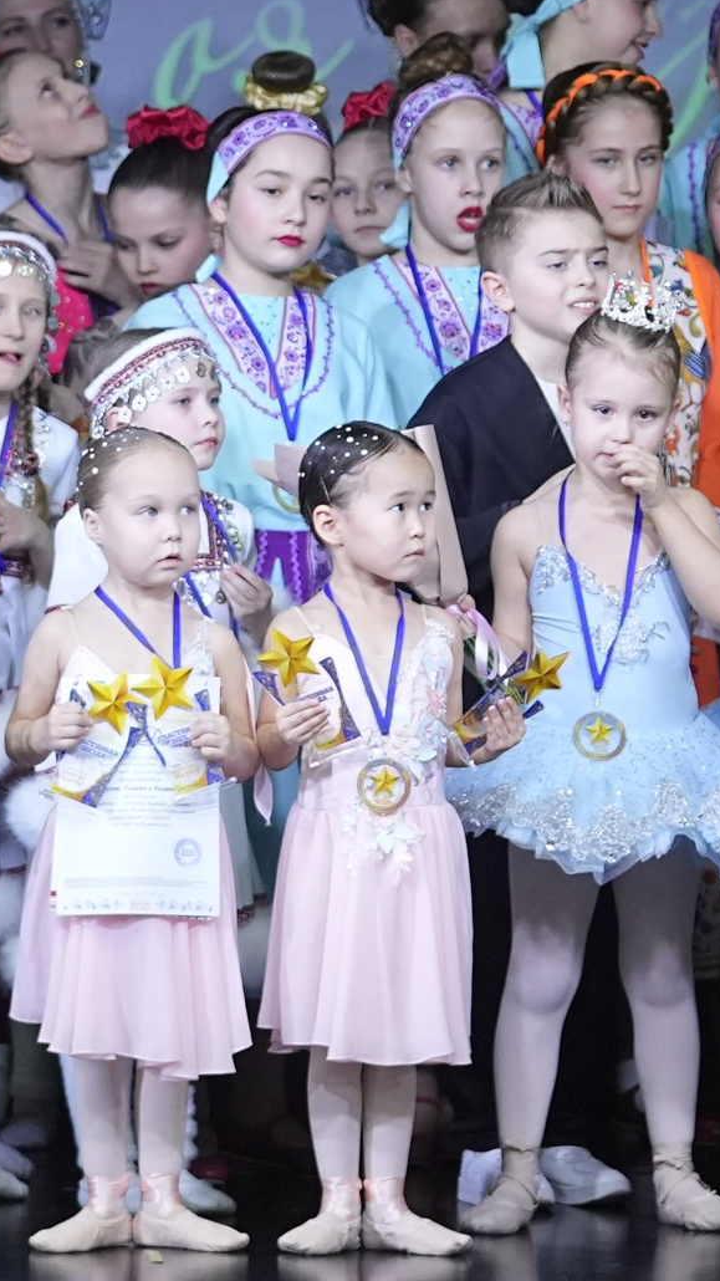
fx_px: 12734
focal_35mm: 375
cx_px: 805
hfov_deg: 3.2
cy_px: 293
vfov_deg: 5.8
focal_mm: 96
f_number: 2.8
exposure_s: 1/400
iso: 2000
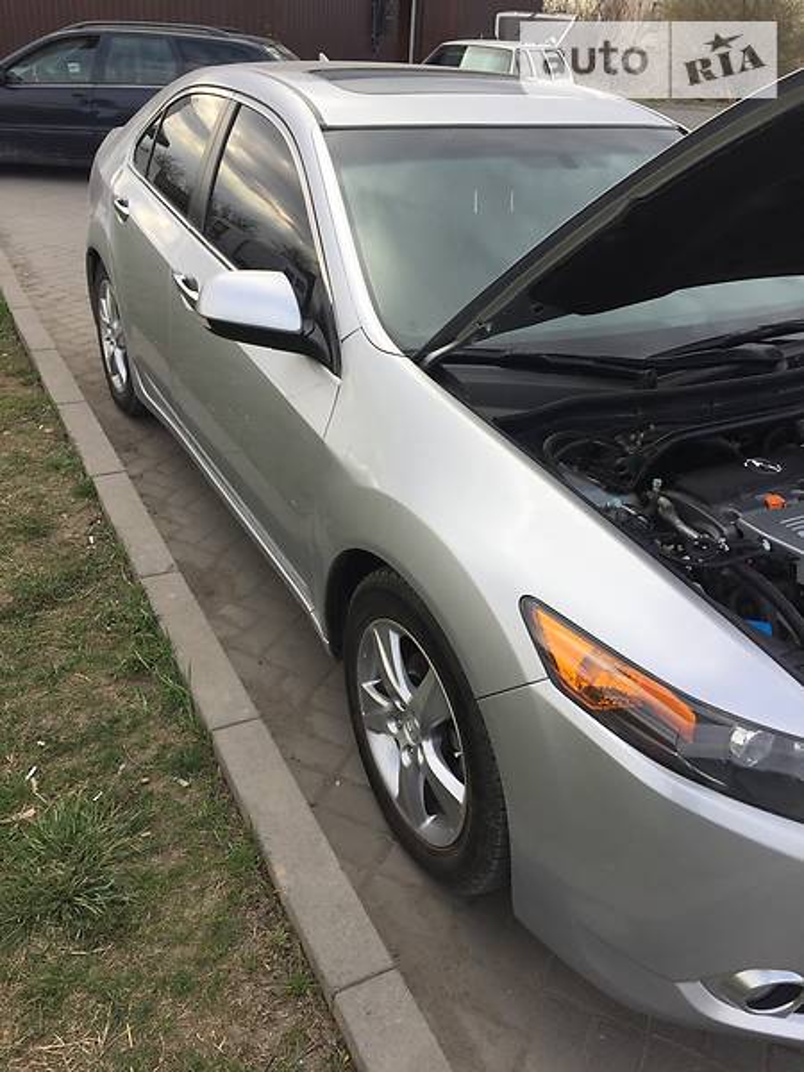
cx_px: 402
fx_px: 898
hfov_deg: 48.2
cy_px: 536
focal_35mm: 29
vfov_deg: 61.7
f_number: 2.2
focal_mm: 4.2
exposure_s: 1/706
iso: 32
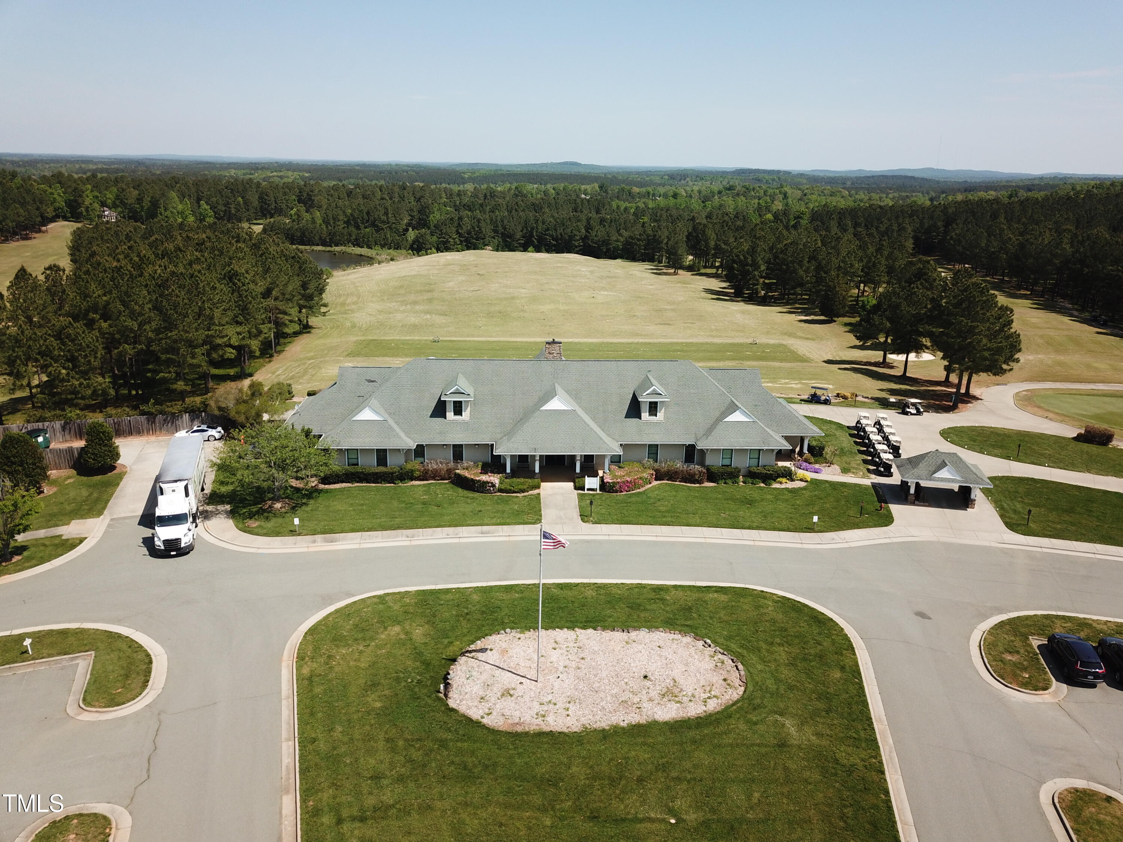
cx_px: 562
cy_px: 421
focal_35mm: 26
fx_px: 843
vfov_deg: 53.1
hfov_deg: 67.3
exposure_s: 1/1295
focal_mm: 4.73
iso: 100
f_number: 2.2
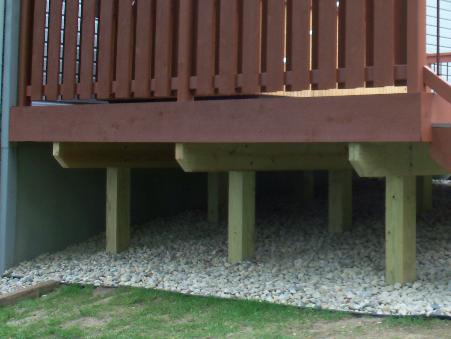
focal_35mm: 77
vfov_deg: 19.0
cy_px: 71
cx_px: 414
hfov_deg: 24.5
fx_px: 1003
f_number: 3.1
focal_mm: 7.2
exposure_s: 1/60
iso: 64
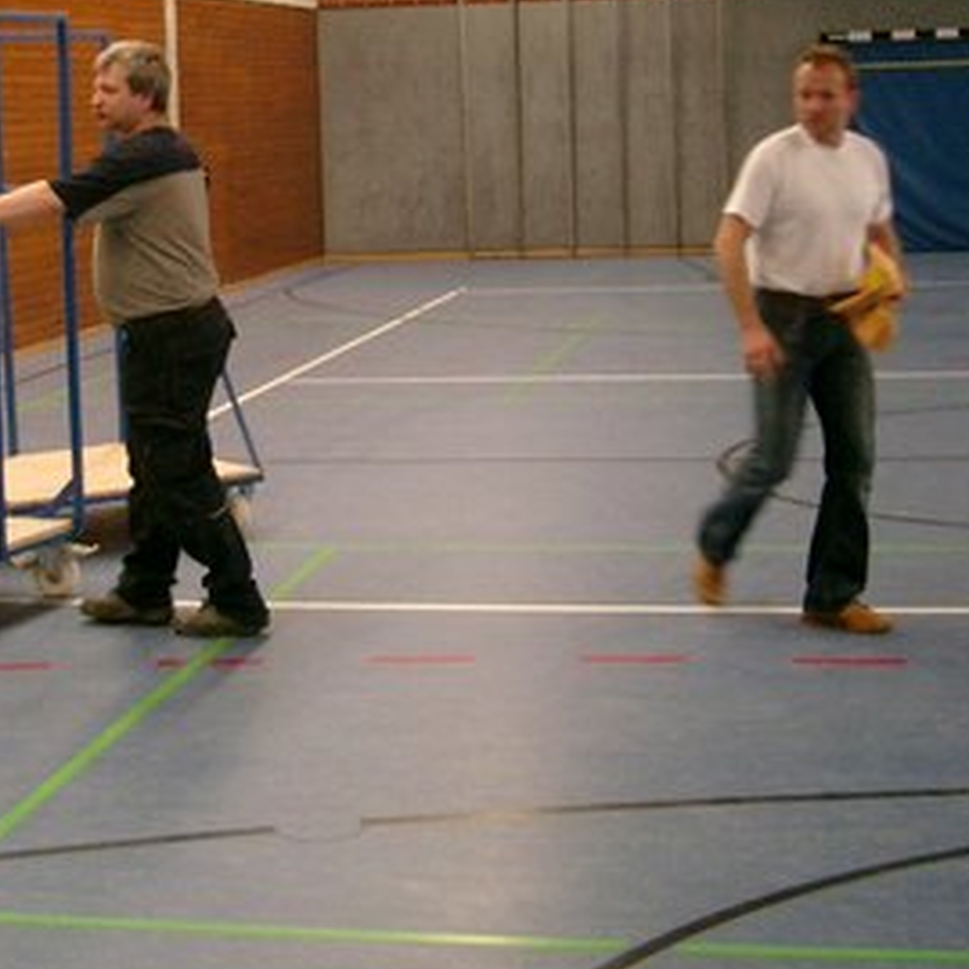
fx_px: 2312
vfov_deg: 23.4
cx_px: 346
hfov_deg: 23.6
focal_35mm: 73
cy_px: 241
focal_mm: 7.6
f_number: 2.6
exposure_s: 1/50
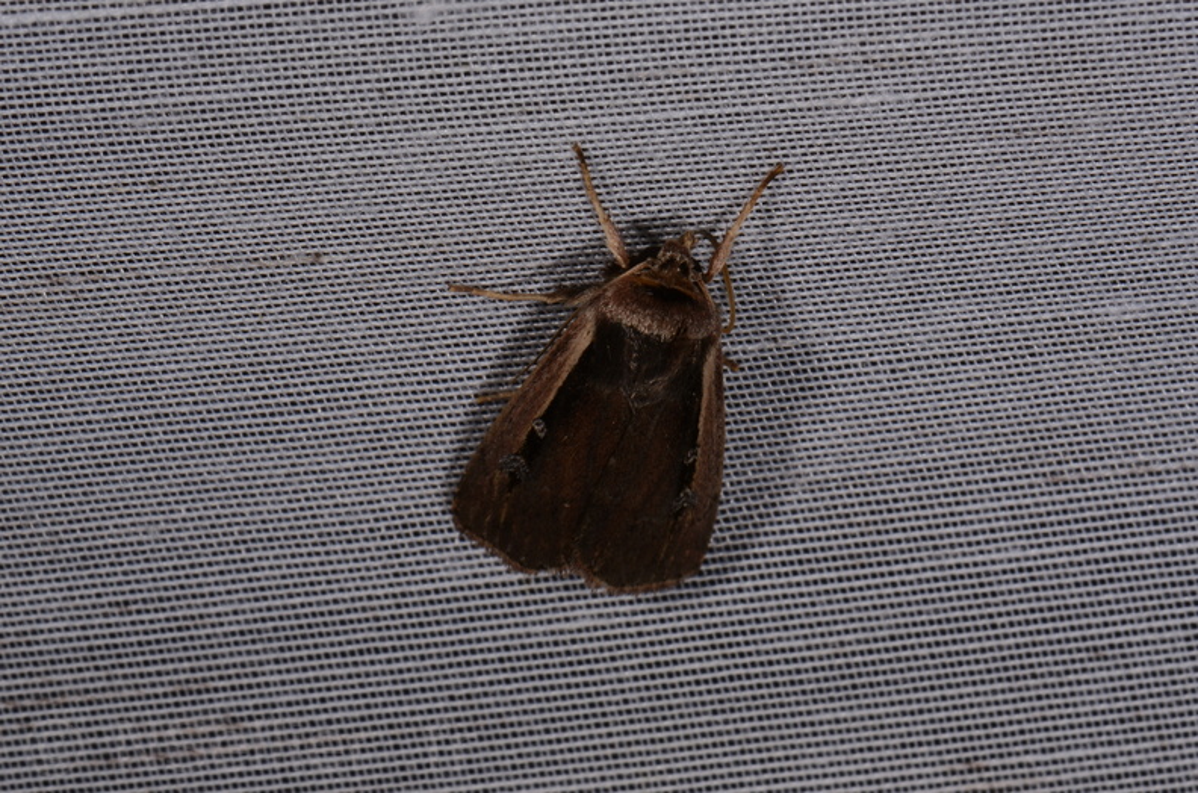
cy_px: 396
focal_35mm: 128
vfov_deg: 10.7
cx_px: 599
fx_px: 4233
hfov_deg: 16.1
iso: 100
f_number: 32
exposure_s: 1/60
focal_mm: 85
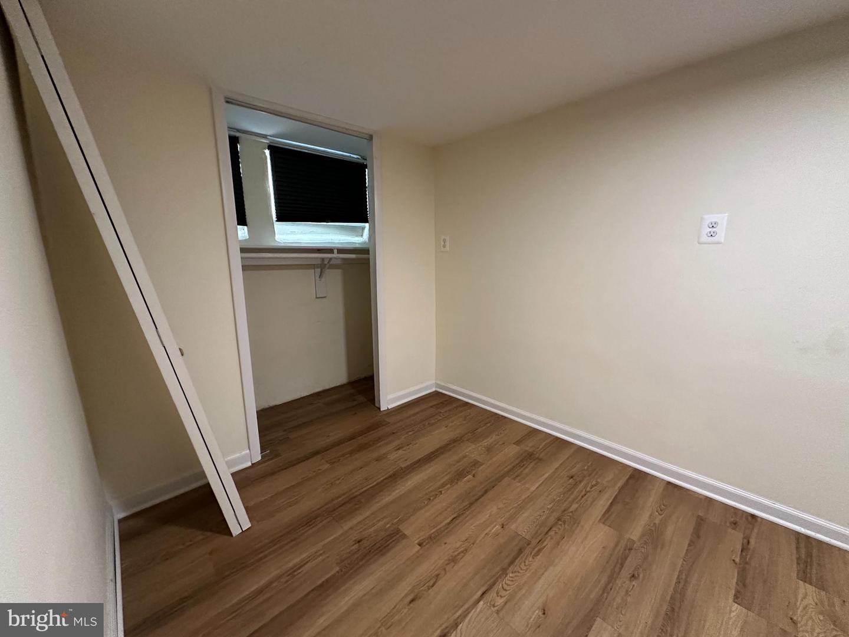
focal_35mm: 14
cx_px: 424
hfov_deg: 102.1
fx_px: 343
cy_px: 318
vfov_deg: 85.7
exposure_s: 1/60
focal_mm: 2.22
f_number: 2.2
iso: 800
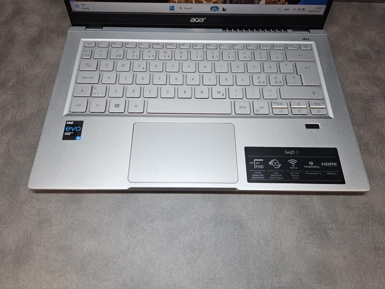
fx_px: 267
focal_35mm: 24
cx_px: 195
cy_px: 138
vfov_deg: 56.8
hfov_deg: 71.6
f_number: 1.8
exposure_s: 1/101
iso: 40
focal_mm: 5.4
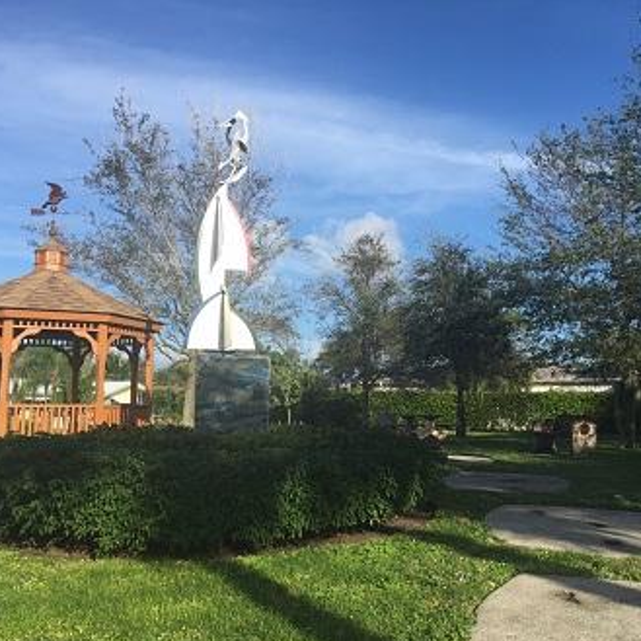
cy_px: 324
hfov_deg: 47.1
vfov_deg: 47.2
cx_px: 364
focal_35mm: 35
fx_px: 733
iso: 32
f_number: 2.2
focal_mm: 4.15
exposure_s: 1/1799
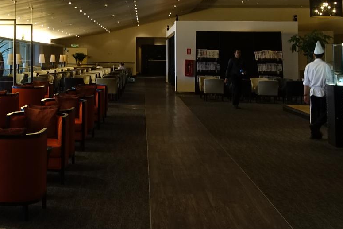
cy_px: 12
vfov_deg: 18.5
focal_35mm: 72
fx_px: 686
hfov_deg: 26.2
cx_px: -22
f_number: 2.5
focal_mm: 11.45
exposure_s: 1/40
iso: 320
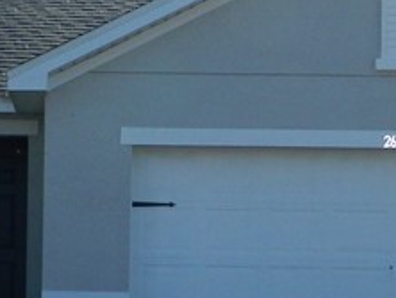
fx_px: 1477
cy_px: 255
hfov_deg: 14.9
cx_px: -23
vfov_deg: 11.5
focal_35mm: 129
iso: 110
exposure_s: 1/200
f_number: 8.9
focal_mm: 5.1
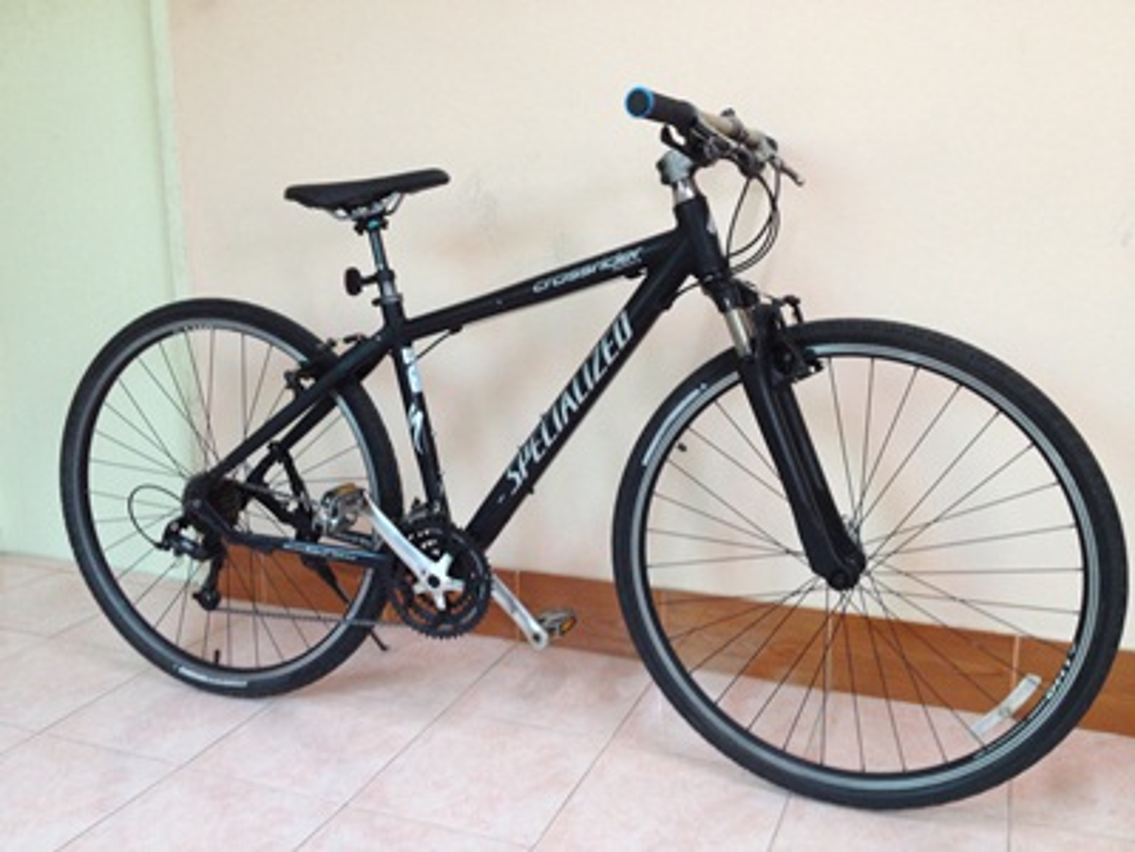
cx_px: 568
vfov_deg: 40.7
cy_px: 426
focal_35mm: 35
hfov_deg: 52.6
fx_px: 1148
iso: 100
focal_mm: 4.28
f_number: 2.4
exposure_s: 1/20
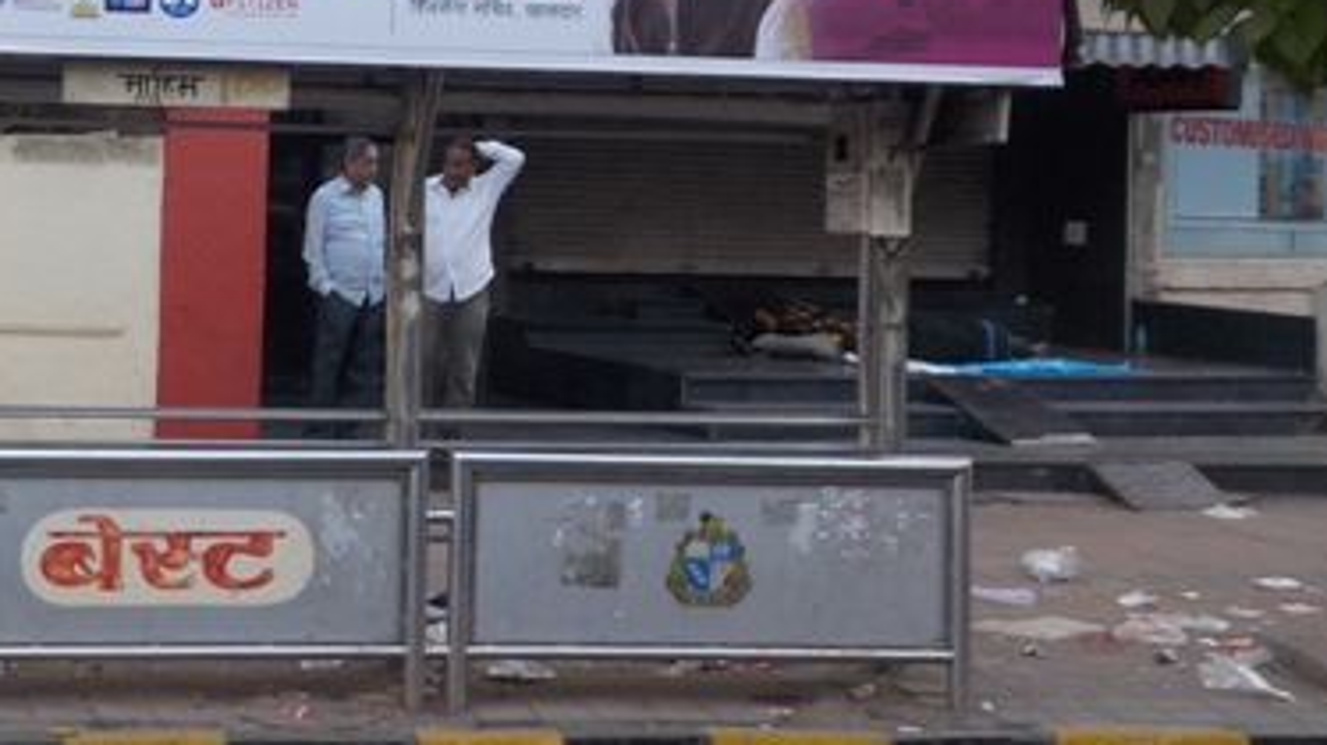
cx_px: 245
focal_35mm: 70
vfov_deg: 17.1
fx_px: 2462
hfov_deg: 29.4
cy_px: 163
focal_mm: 4.1
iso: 125
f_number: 3.3
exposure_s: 1/80
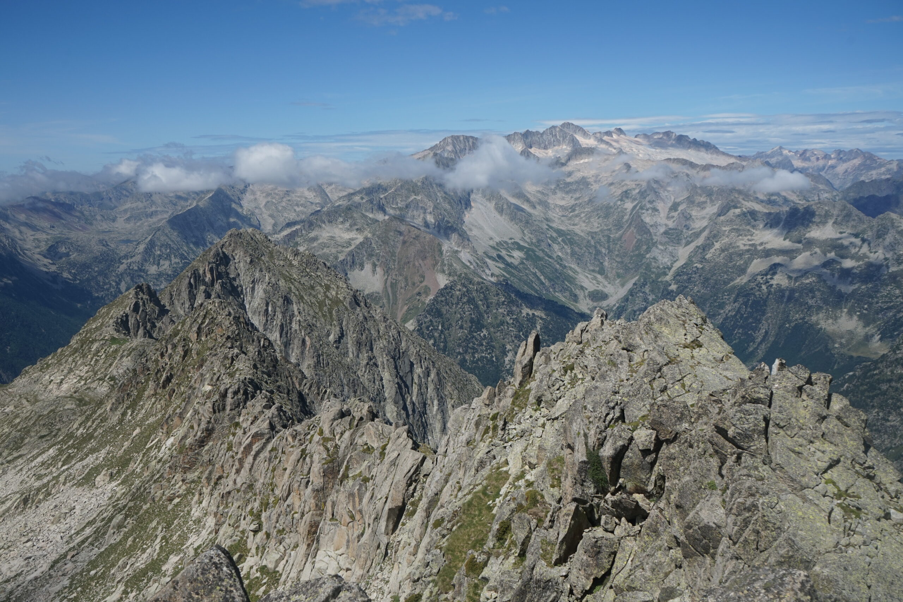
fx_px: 853
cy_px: 301
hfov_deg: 55.8
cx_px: 452
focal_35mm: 34
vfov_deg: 38.9
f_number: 9
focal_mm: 34
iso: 160
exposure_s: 1/640
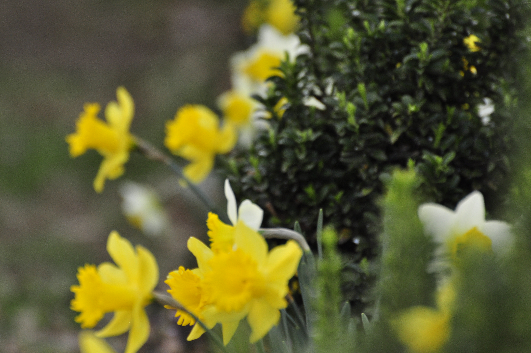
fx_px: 6629
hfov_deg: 4.6
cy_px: 176
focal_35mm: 450
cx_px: 266
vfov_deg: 3.0
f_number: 5.6
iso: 500
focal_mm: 300
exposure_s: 1/125
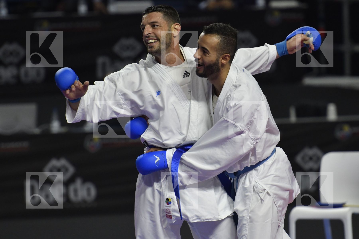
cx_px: 180
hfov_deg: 4.9
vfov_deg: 3.3
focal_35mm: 420
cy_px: 120
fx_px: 4186
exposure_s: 1/800
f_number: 4
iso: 1250
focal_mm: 280
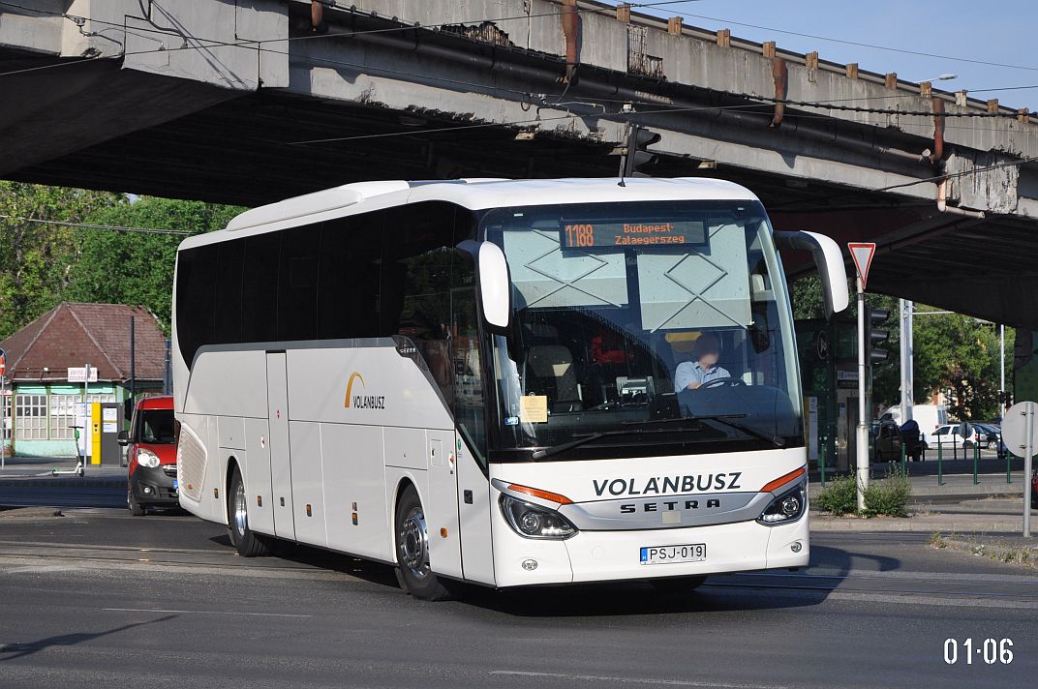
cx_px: 519
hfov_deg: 21.9
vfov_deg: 14.7
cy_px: 344
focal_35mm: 93
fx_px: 2678
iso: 400
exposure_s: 1/1600
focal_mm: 62
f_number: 6.3
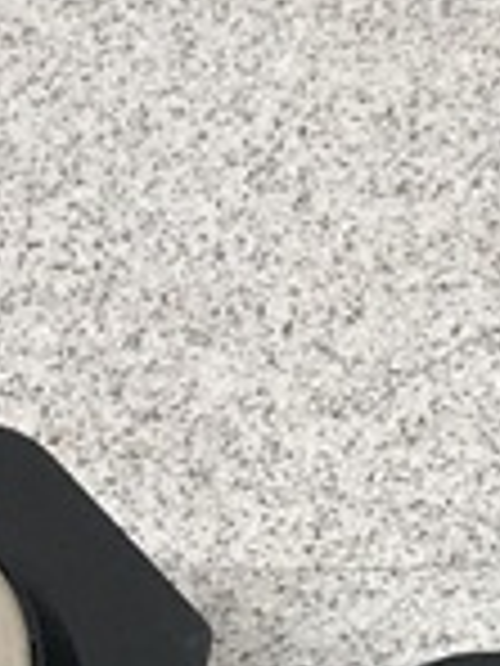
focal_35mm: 191
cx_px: 1149
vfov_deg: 9.6
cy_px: 1382
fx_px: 3678
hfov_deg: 7.3
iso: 25
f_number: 1.8
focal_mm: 3.99
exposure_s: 1/40
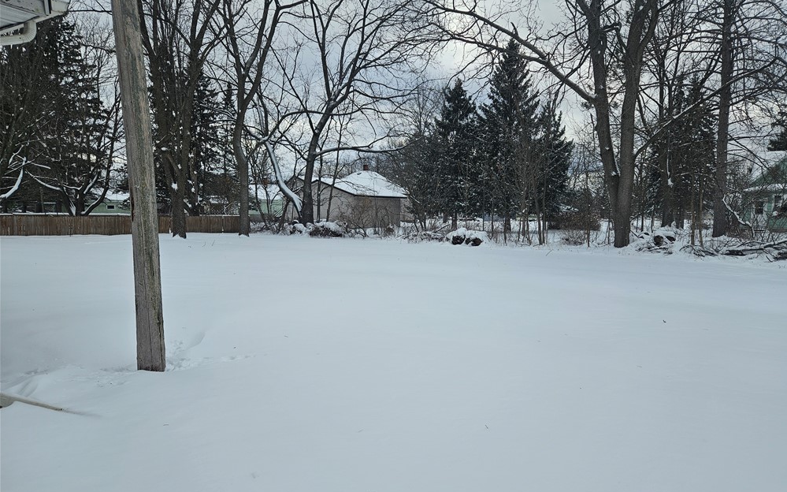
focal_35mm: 25
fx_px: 536
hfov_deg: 72.5
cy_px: 237
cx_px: 403
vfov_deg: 49.3
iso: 25
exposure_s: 1/1208
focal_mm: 5.4
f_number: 1.8
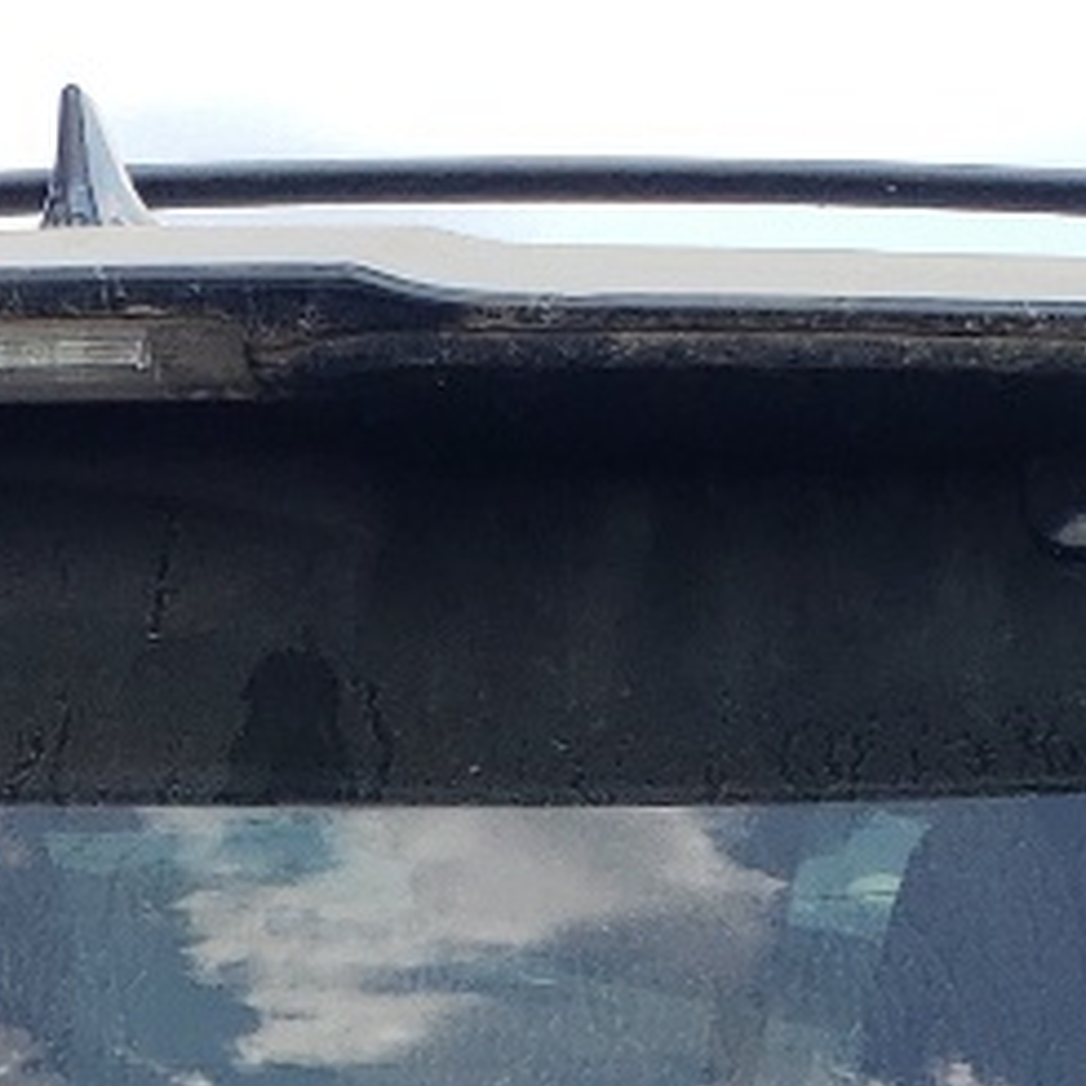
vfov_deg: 10.4
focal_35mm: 150
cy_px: 2394
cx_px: 146
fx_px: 5324
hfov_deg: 11.6
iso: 50
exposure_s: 1/1111
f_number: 1.5
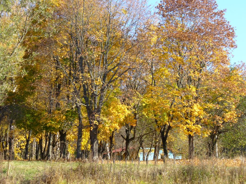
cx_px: 123
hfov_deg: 18.9
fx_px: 739
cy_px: 92
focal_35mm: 104
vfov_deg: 14.2
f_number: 3.5
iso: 80
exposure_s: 1/320
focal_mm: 17.2
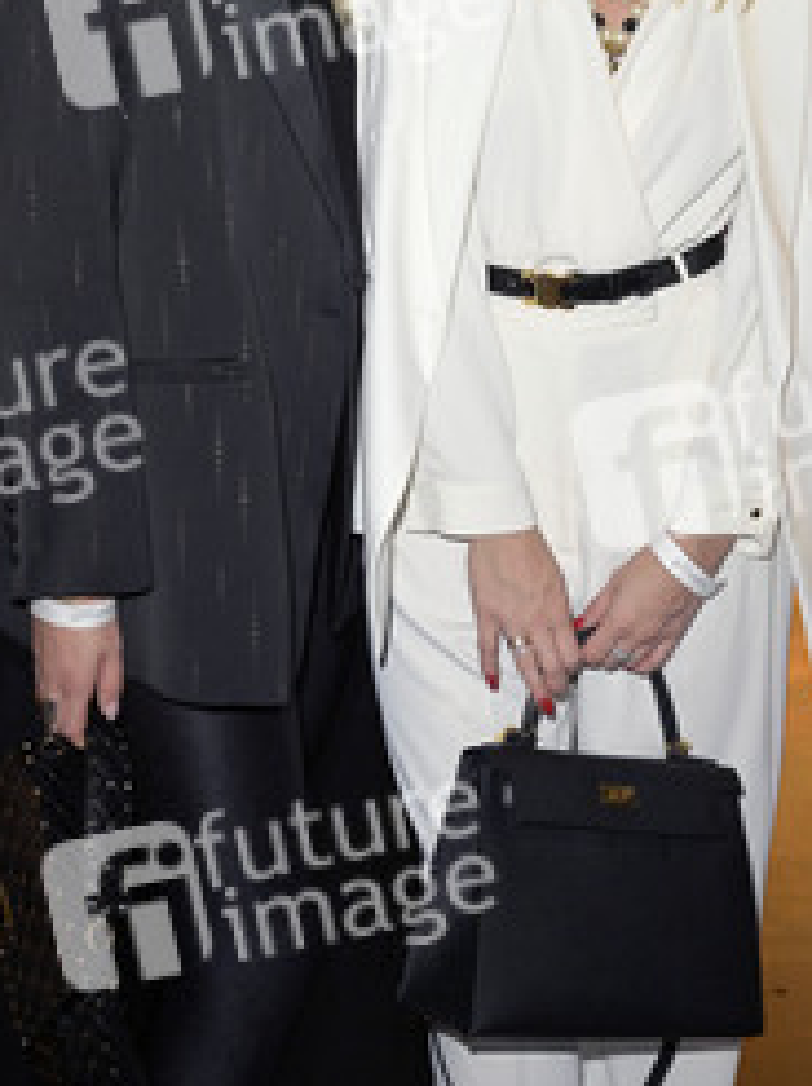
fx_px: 2350
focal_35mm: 75
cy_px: 225
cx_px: 397
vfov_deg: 25.6
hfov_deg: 19.6
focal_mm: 48
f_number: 5.6
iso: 2000
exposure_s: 1/30
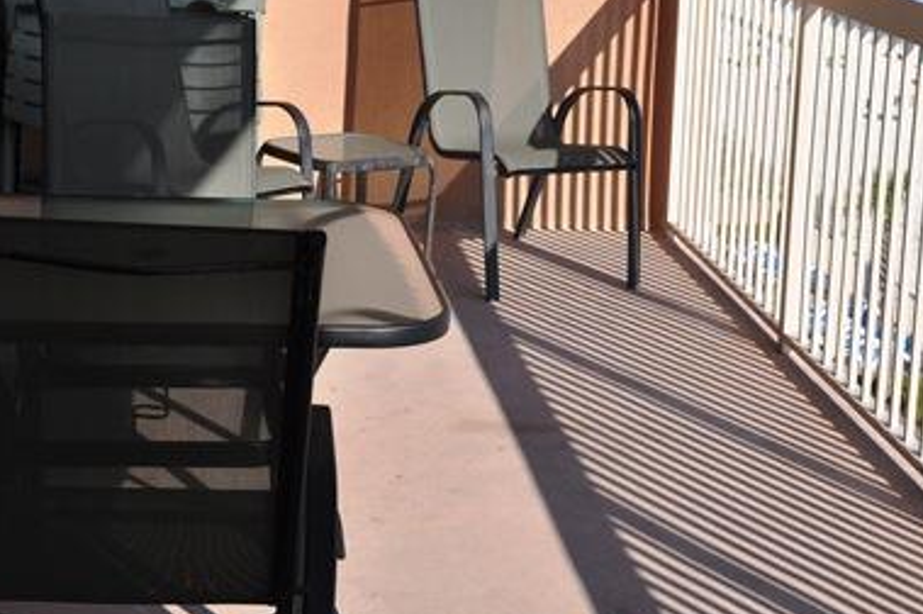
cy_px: 272
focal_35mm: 81
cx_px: 521
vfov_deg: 16.8
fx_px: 2075
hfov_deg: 25.1
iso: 200
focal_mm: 32
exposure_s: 1/320
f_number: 9
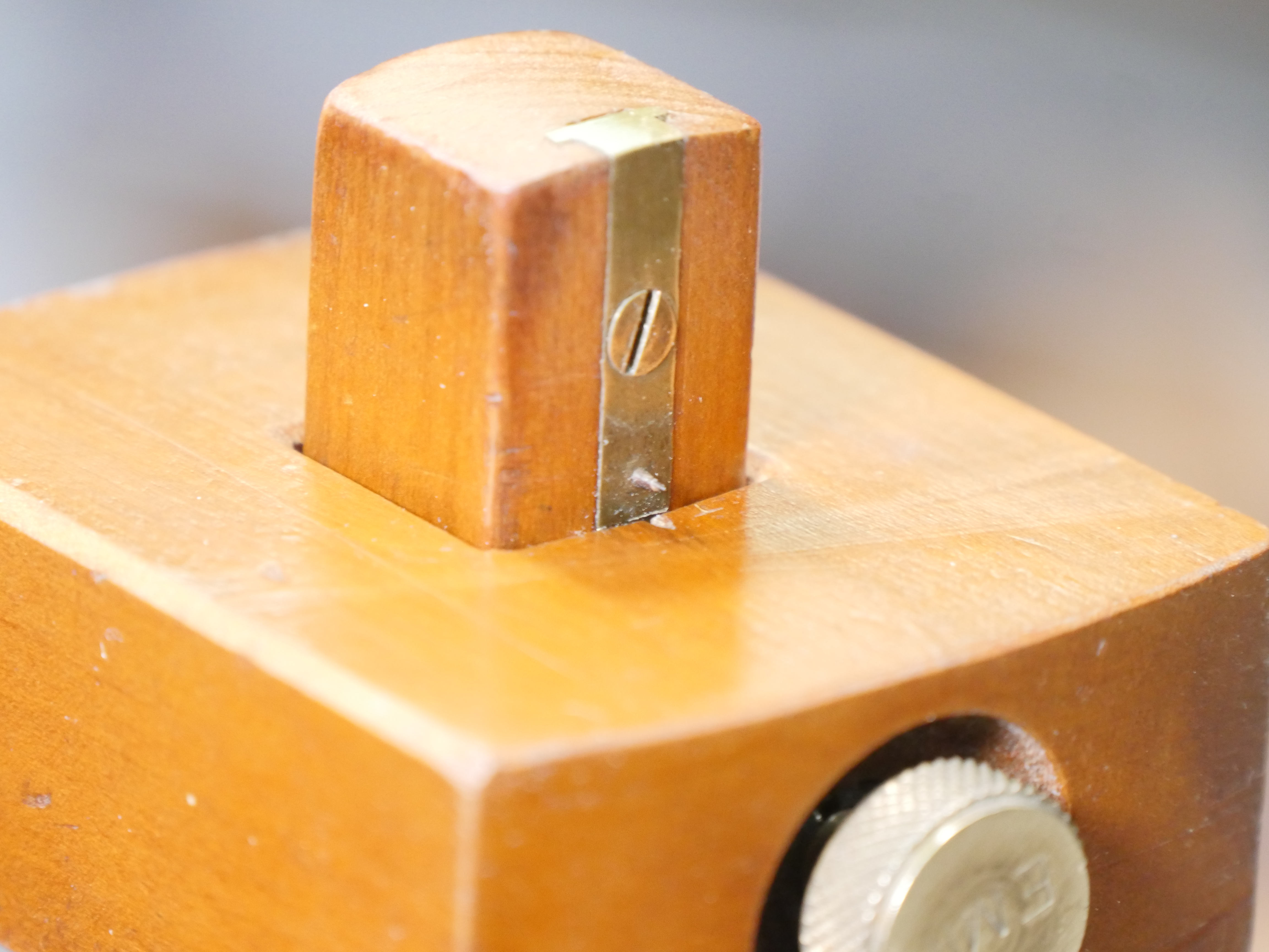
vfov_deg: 5.3
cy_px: 476
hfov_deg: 7.1
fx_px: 10265
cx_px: 634
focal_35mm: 280
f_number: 5.6
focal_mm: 140
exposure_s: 1/80
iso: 3200
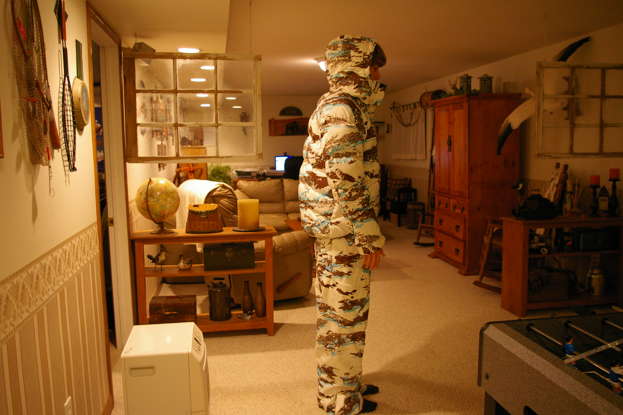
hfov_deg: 61.9
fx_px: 519
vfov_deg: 43.6
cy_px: 208
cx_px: 312
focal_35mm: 30
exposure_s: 1/20
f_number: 4
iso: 800
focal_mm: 20
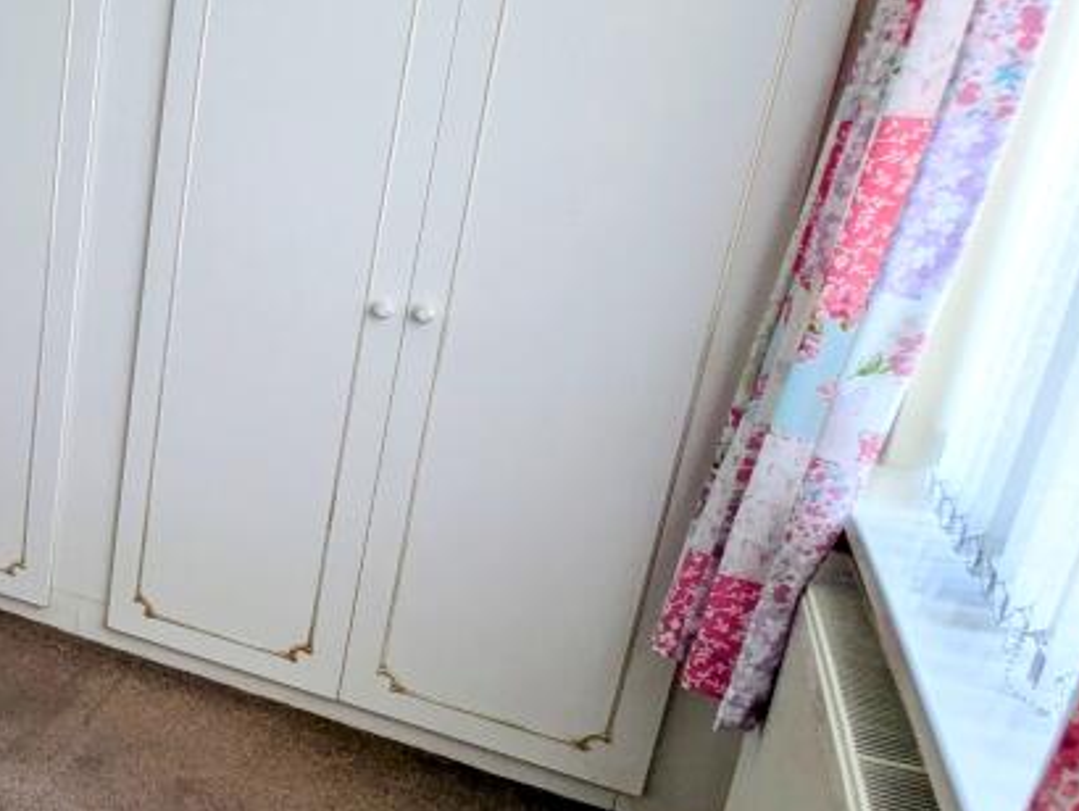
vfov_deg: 40.7
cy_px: 417
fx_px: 1092
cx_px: -237
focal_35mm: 35
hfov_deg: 38.1
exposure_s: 1/100
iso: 59
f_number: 2.2
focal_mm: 1.83
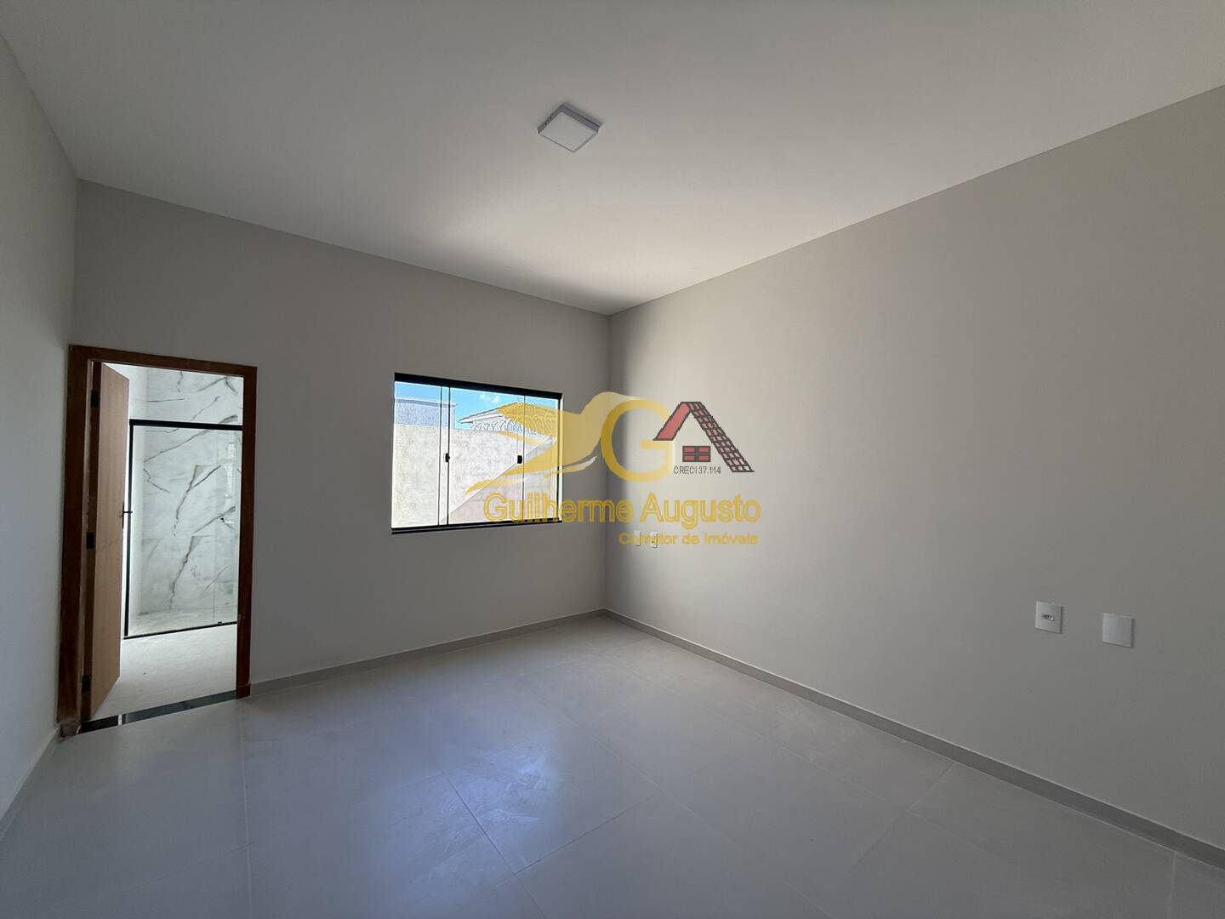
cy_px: 460
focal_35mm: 14
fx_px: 495
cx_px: 612
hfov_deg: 102.1
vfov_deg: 85.7
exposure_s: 1/163
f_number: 2.2
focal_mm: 2.22
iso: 50
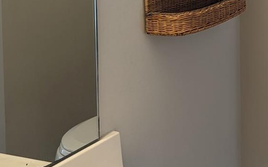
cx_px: 398
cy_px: -76
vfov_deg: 13.6
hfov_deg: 19.8
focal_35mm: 91
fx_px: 665
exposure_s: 1/30
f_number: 1.85
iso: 41
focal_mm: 6.81
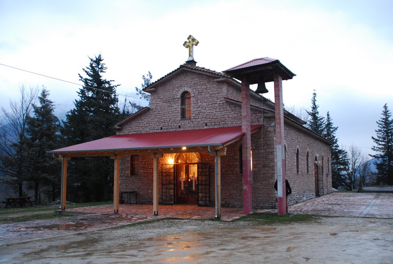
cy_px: 132
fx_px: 361
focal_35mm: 33
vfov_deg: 40.1
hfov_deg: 57.1
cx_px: 196
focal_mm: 22
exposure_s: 1/30
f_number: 3.5
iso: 1600
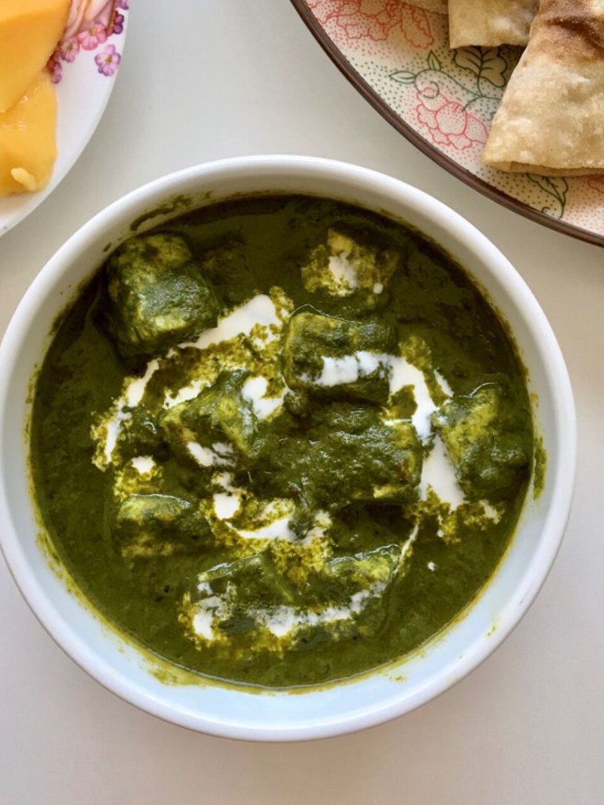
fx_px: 815
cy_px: 358
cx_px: 309
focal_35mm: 35
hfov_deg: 40.7
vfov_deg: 52.5
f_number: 2.2
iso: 50
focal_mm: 4.15
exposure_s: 1/33
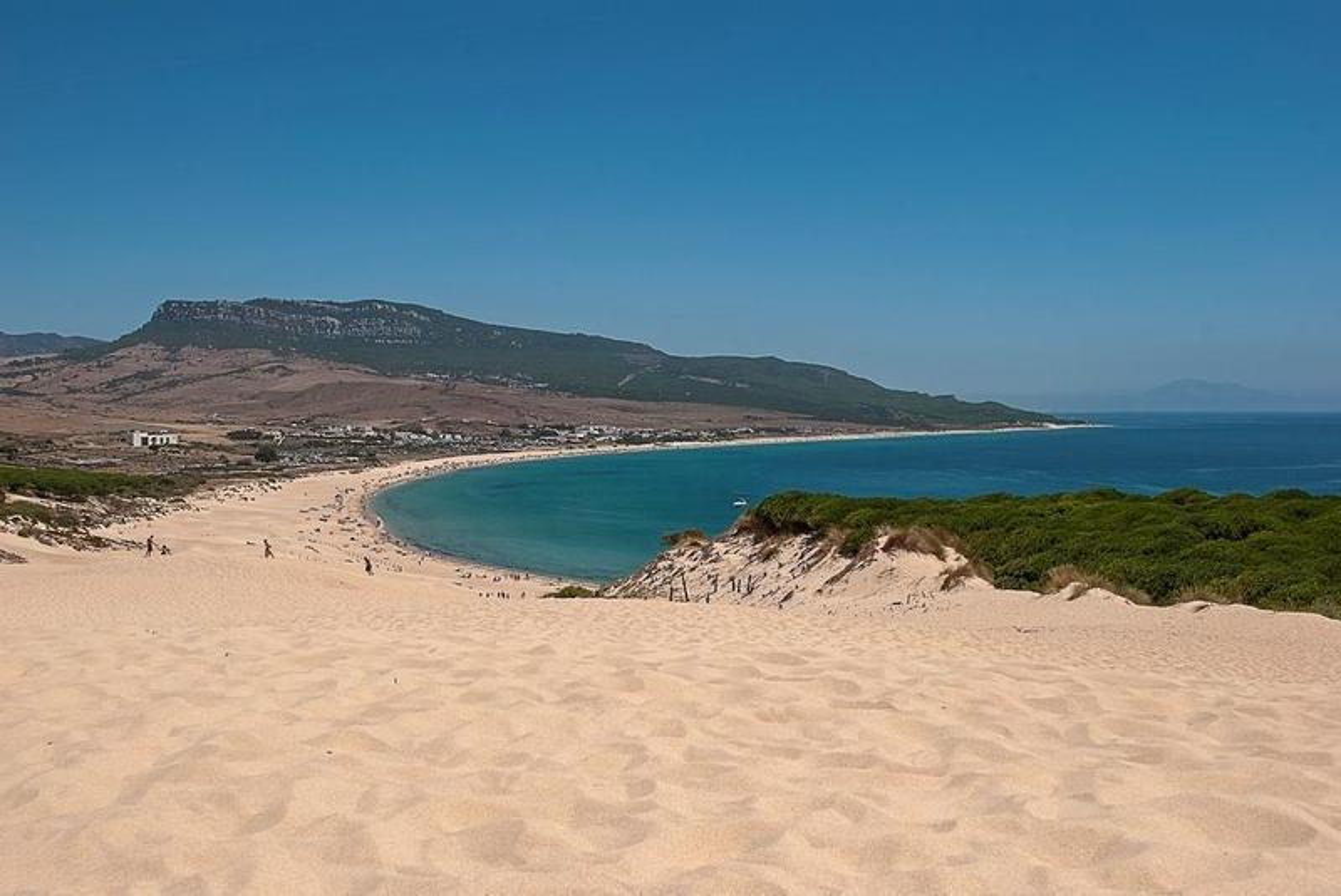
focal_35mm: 39
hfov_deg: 49.5
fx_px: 1454
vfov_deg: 34.3
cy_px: 448
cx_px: 670
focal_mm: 26
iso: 100
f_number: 9
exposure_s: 1/320
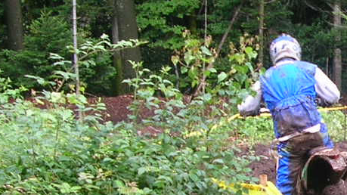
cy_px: 127
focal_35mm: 133
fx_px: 1224
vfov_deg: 9.1
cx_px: 488
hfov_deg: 15.2
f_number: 2.8
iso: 50
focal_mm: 5.8
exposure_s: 1/65.1
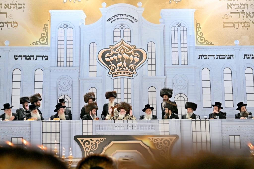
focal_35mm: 70
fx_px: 494
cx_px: 127
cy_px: 84
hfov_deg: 28.8
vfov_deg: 19.5
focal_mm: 70
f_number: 2.8
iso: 400
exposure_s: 1/125
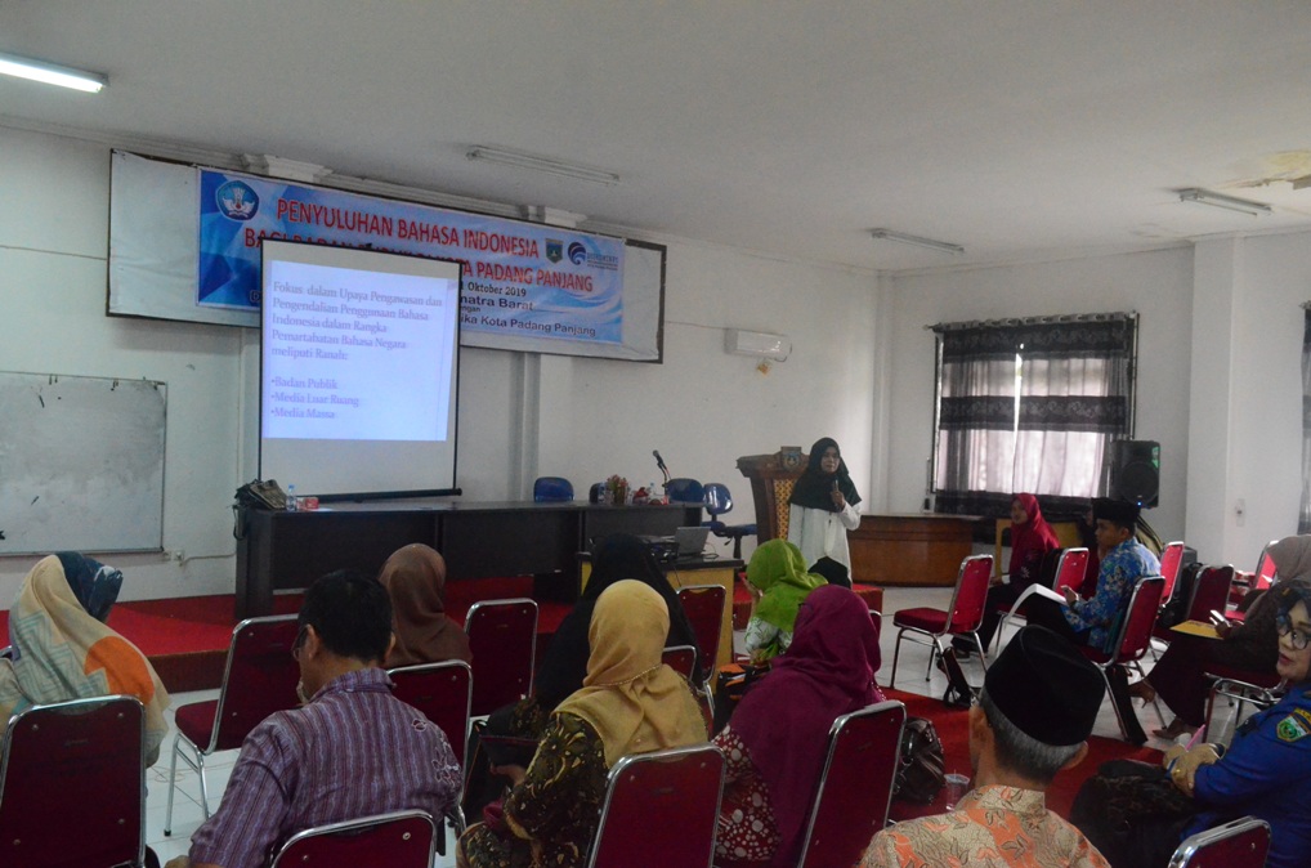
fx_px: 1199
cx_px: 656
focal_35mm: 33
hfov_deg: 57.3
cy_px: 434
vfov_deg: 39.8
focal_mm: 22
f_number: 5.6
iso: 6400
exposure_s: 1/320
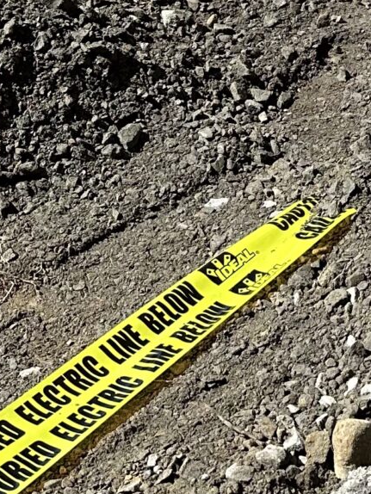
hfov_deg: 12.9
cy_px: -183
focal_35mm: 107
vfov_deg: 17.1
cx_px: 608
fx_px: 1528
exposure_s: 1/2469
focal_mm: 6.86
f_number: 1.78
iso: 80
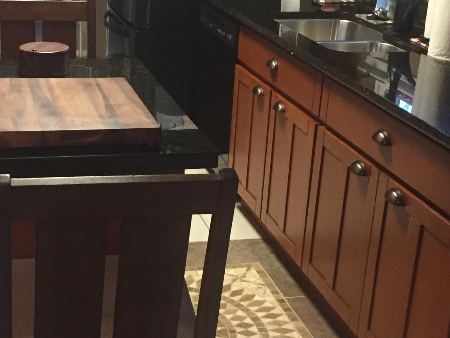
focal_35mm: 64
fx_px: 832
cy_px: 162
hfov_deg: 29.9
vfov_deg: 22.9
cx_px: 131
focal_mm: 4.15
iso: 250
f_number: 2.2
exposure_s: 1/24
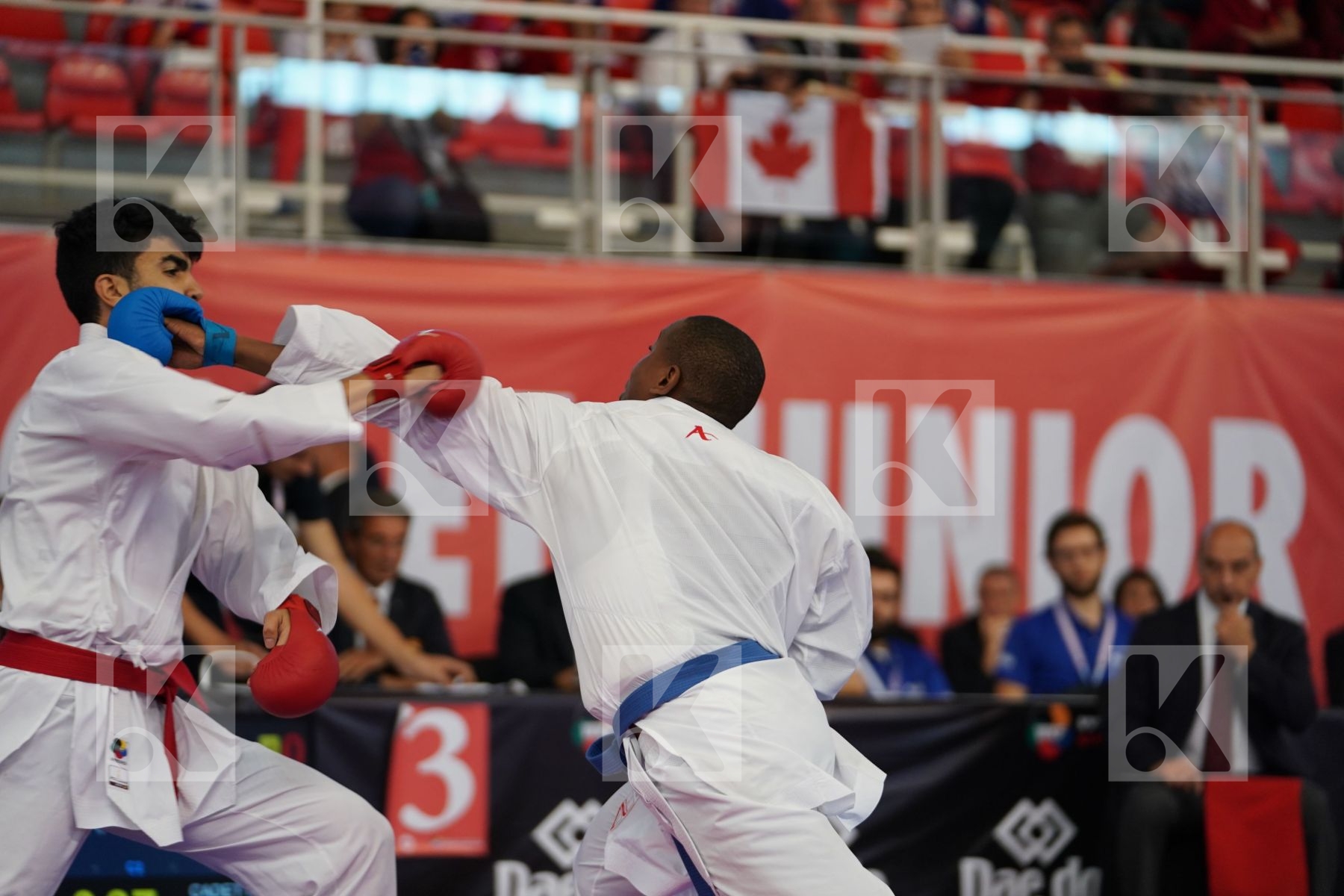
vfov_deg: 10.5
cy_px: 448
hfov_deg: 15.8
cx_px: 672
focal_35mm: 130
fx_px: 4853
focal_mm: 130
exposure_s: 1/1000
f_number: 2.8
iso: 1600
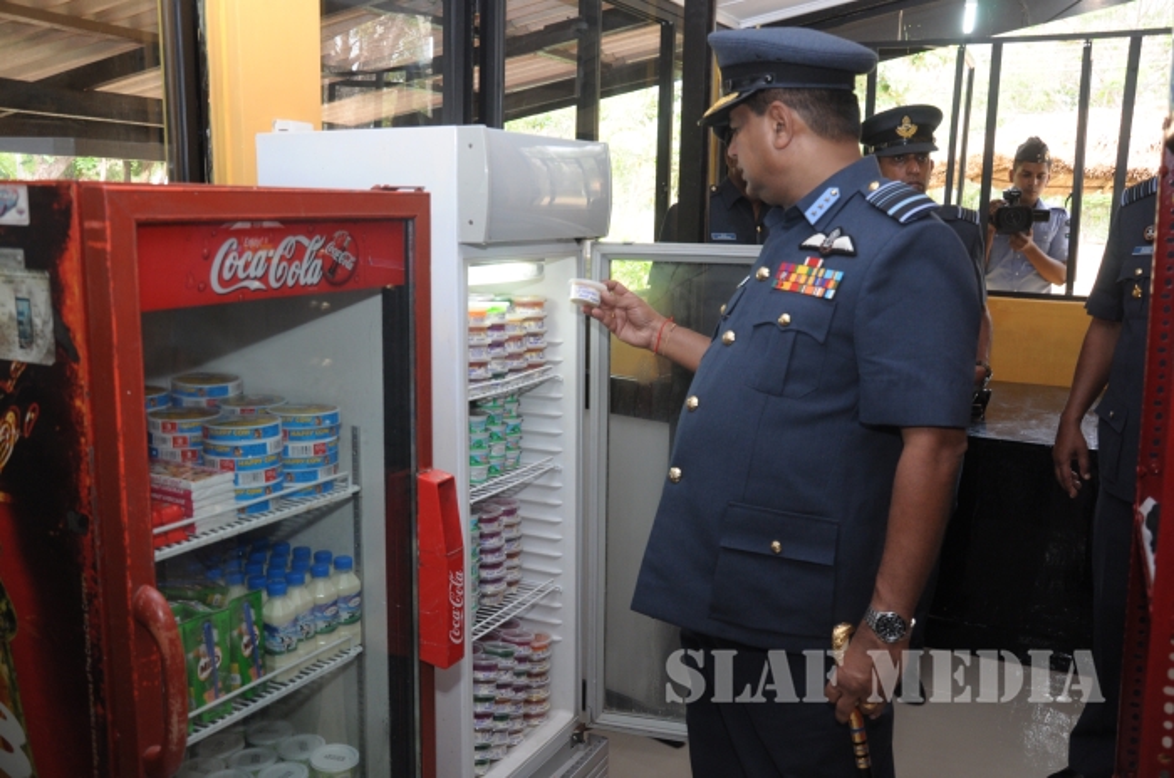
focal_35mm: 33
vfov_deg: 39.8
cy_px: 389
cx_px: 587
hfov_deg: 57.3
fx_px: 1074
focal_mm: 22
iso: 640
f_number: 6.3
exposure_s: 1/100
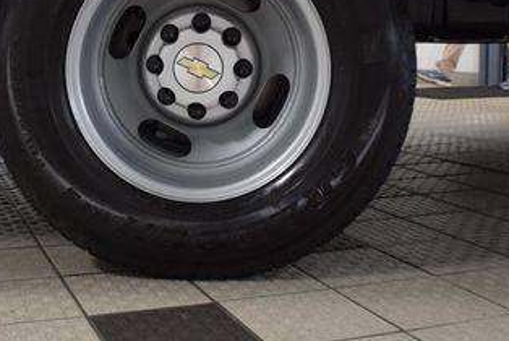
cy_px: 66
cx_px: 190
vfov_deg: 24.3
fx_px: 778
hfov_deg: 36.0
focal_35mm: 55
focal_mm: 18
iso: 1000
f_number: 3.5
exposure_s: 1/60
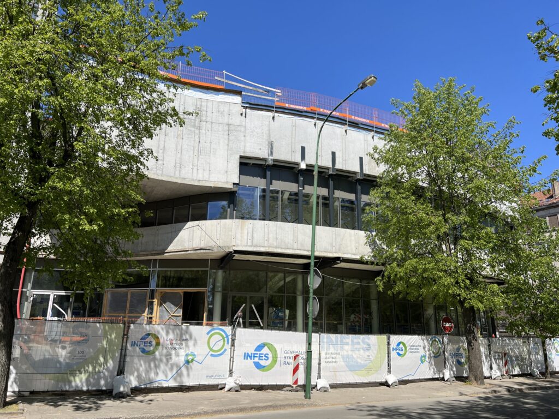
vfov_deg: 53.1
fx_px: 420
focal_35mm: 26
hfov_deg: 67.3
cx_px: 280
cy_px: 210
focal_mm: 5.7
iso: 50
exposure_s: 1/4630
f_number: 1.5
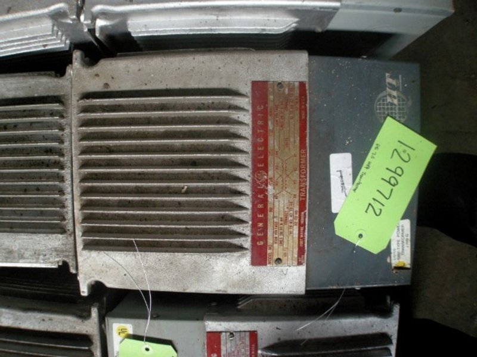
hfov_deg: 52.6
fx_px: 482
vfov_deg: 40.7
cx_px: 238
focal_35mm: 35
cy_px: 178
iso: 400
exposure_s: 1/41.2
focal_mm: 7.5
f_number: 2.7
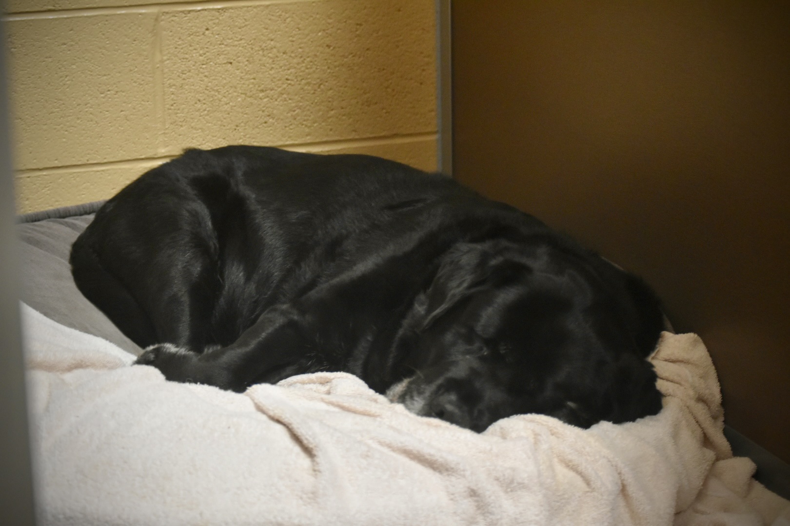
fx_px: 1810
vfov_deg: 16.6
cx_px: 395
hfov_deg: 24.6
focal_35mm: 82
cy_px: 263
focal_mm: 55
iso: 2800
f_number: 4
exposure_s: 1/125
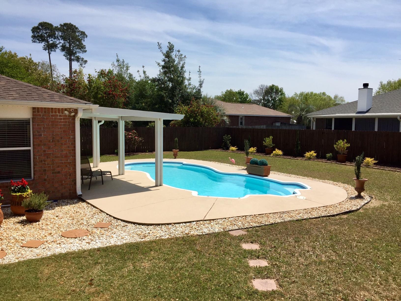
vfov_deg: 48.2
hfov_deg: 61.7
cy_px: 150
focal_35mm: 29
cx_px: 200
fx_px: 336
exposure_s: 1/2825
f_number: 2.2
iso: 32
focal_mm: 4.15
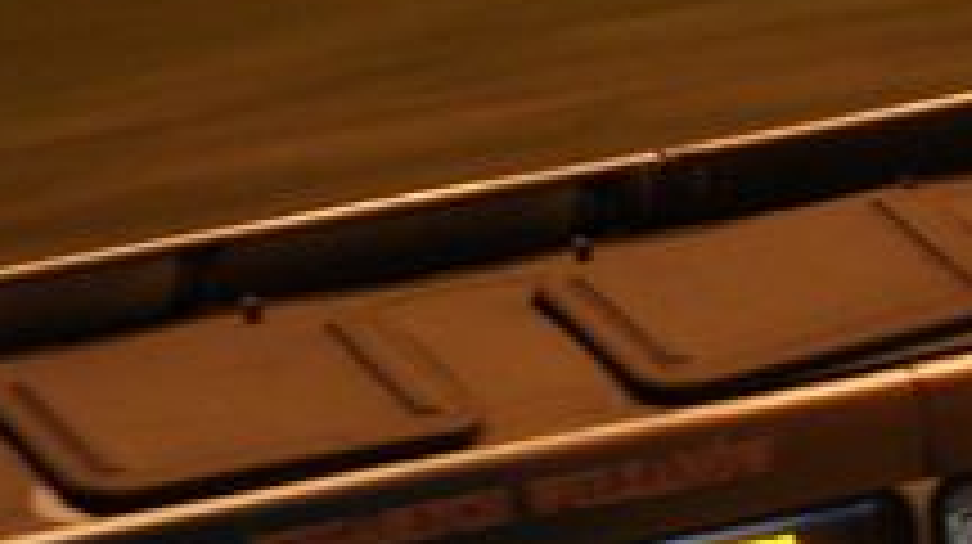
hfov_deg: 3.5
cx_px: 2070
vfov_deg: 2.0
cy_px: 515
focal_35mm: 613
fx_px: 15784
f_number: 4.5
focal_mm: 70
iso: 400
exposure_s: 1/6
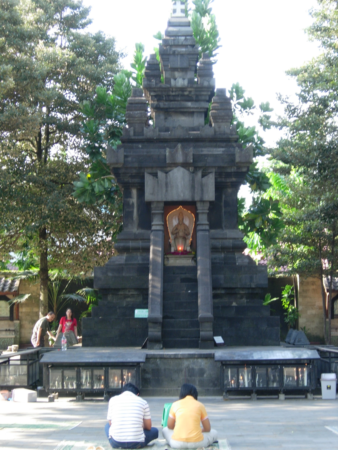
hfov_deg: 18.0
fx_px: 1068
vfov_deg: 23.8
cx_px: 169
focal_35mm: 82
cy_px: 225
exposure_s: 1/36.9
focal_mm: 17
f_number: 4
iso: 64
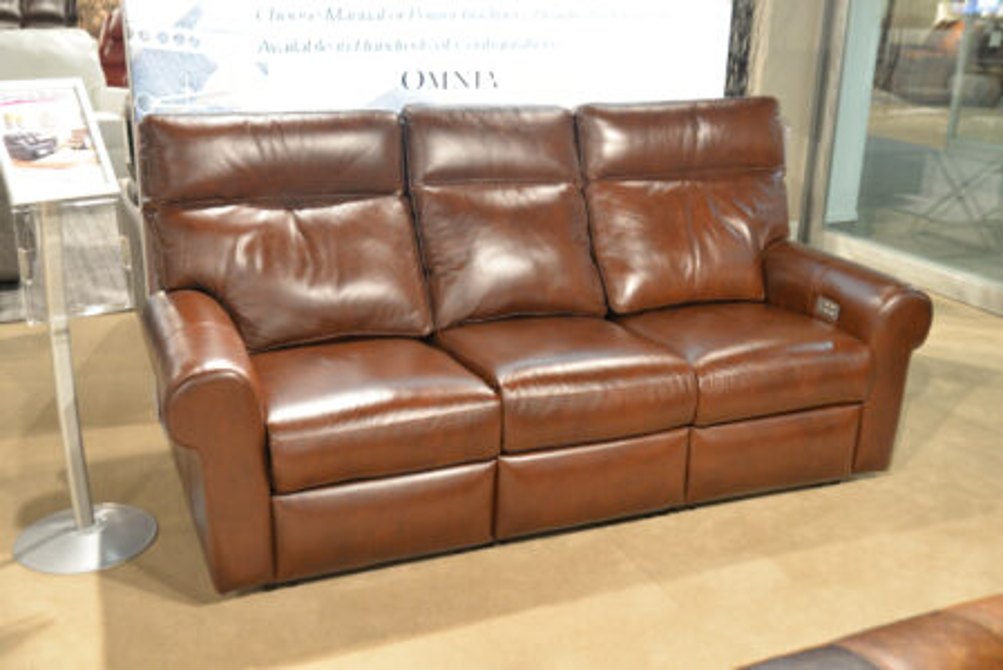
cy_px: 335
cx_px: 502
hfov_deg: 50.7
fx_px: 1059
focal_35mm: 38
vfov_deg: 35.1
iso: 3200
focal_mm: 38
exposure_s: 1/80
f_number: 4.5
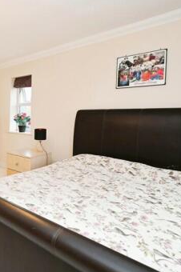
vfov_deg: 67.1
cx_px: -21
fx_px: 204
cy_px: 116
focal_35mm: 27
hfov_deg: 38.8
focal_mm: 14
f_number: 4
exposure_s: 1/60
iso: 800
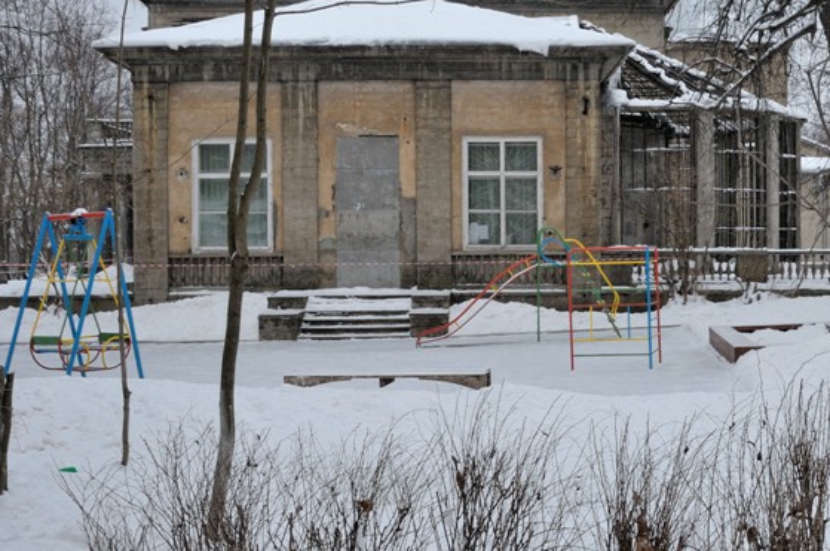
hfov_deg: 34.0
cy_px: 226
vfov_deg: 23.3
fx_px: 1335
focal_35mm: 58
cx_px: 595
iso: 320
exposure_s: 1/125
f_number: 9
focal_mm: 24
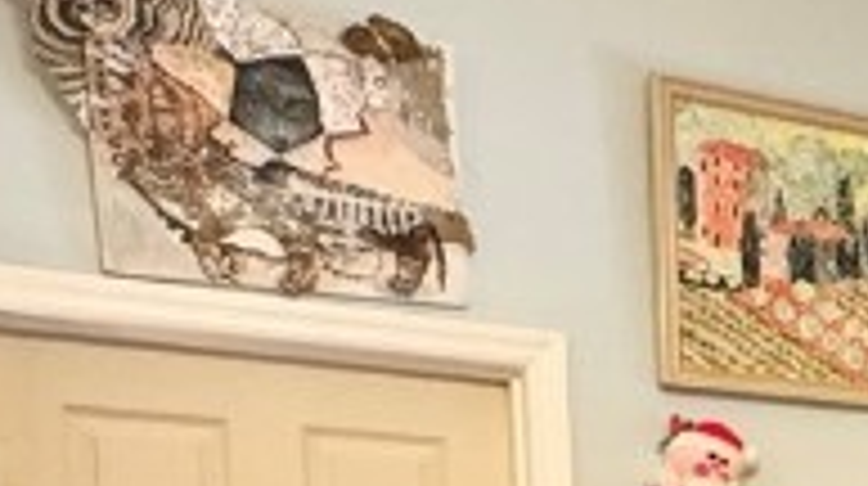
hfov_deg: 22.0
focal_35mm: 81
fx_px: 1862
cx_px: 1282
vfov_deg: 13.2
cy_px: 904
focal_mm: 2.22
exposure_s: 1/60
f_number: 2.2
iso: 500
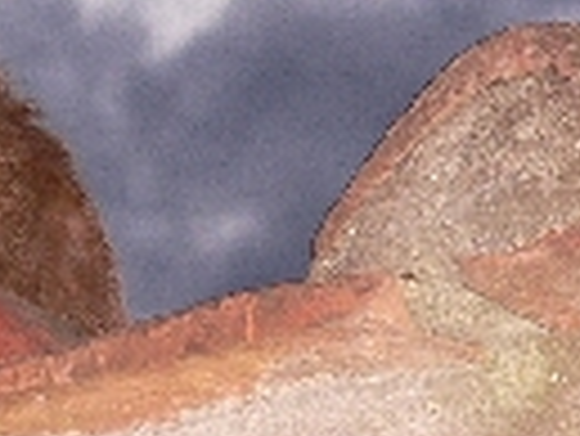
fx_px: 8167
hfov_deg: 4.0
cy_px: 166
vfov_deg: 3.1
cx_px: -400
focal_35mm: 487
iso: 200
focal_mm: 21.8
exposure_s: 1/60
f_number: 2.8
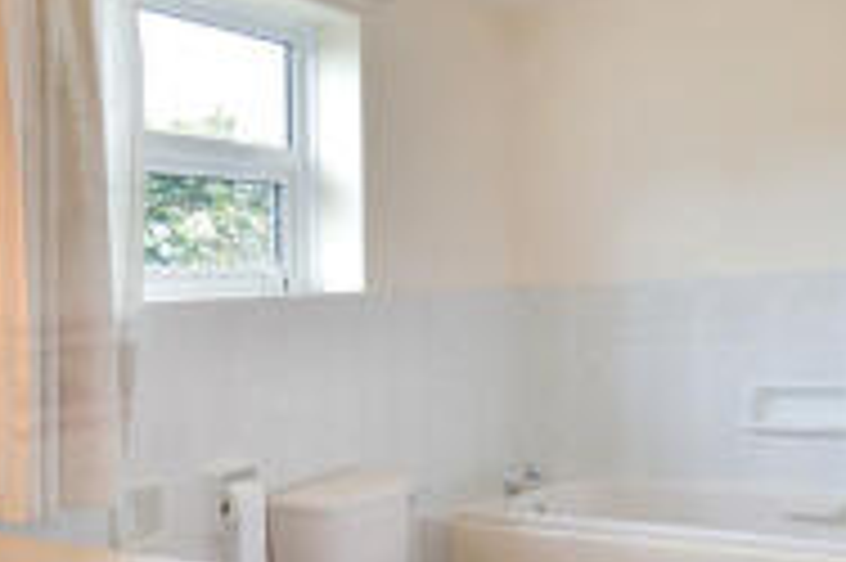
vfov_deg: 31.6
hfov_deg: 48.0
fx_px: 892
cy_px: 596
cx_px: 171
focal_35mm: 38
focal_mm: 10
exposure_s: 1/25
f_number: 8
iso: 200
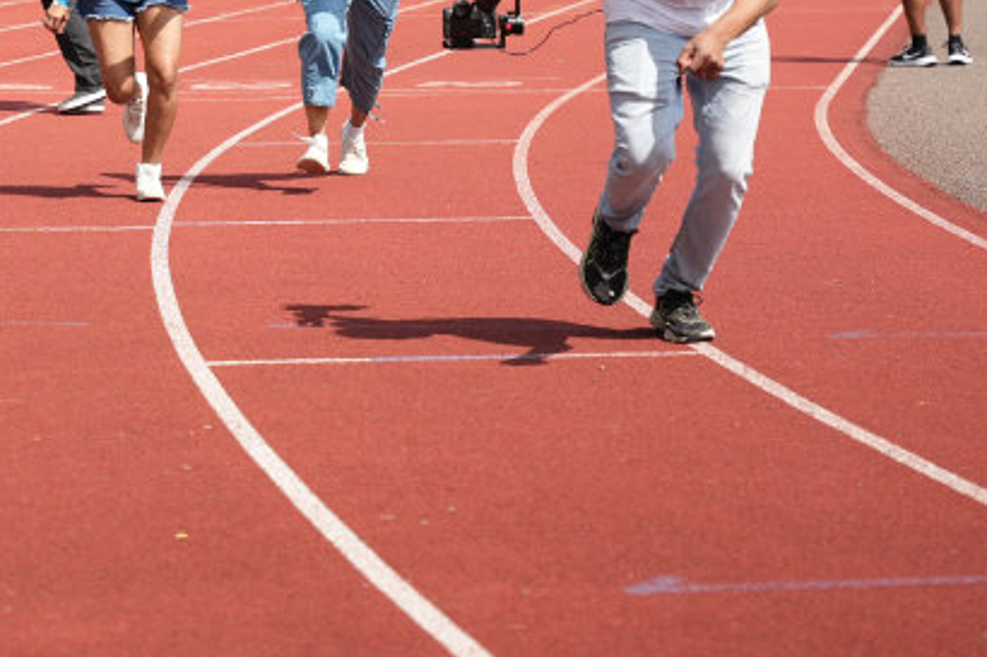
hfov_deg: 14.3
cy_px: -119
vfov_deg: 9.5
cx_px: 51
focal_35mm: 142
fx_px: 3898
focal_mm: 57.1
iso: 250
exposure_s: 1/4000
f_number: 2.8
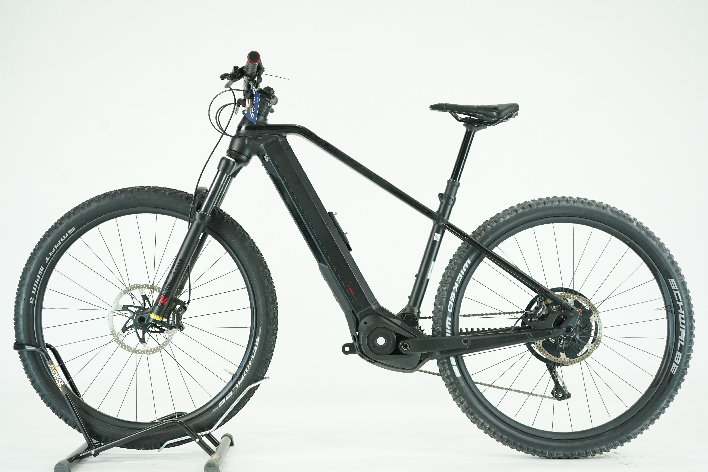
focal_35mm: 50
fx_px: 983
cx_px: 354
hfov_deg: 39.6
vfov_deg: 27.0
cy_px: 236
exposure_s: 1/200
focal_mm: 50
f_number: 5
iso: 2000
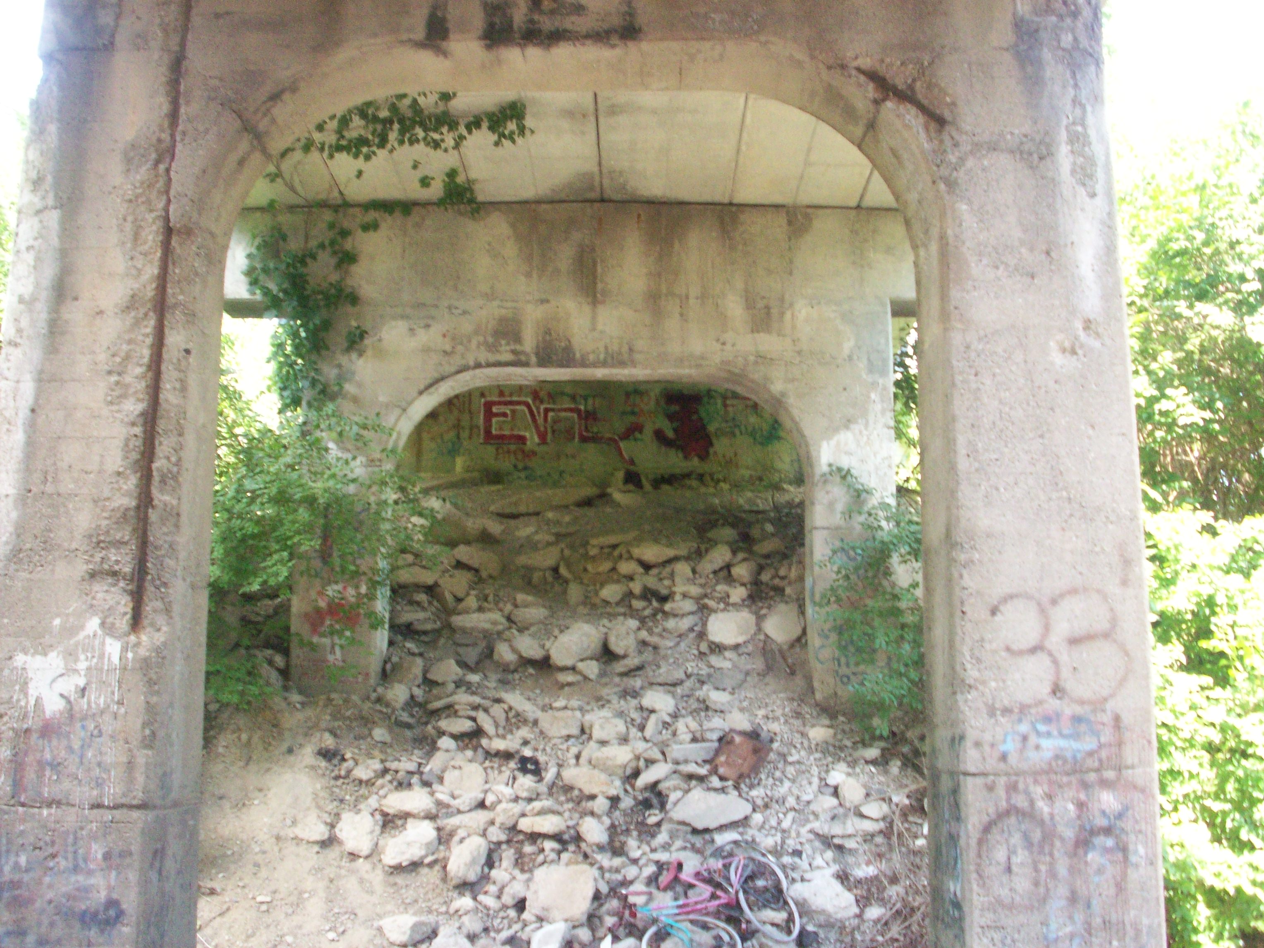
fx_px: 1351
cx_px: 632
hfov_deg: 50.1
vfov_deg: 38.7
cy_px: 474
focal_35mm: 37
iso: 200
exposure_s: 1/117
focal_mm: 6.2
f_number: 2.8
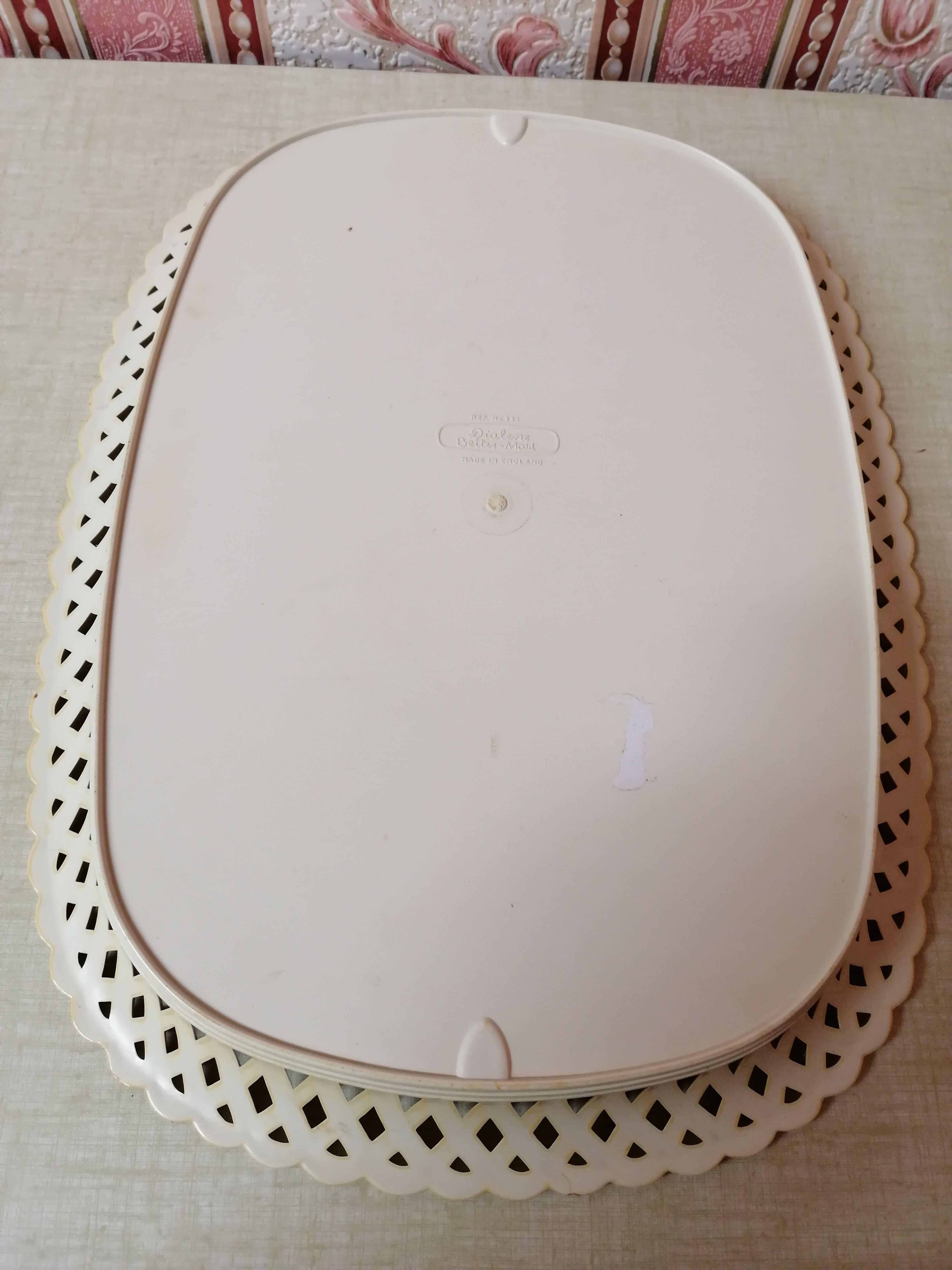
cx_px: 476
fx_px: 990
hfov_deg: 51.4
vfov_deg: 65.3
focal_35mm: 27
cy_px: 635
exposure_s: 1/33.3
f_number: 1.8
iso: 160
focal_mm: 3.95
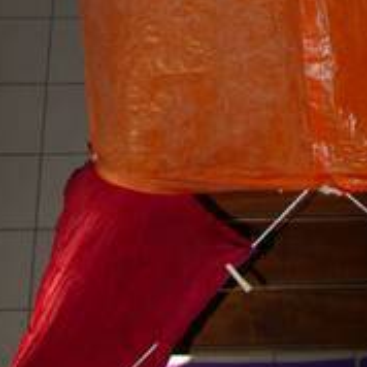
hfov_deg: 16.7
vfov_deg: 15.3
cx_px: 336
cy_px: -216
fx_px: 1235
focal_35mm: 103
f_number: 3.5
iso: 200
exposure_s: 1/30
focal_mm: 18
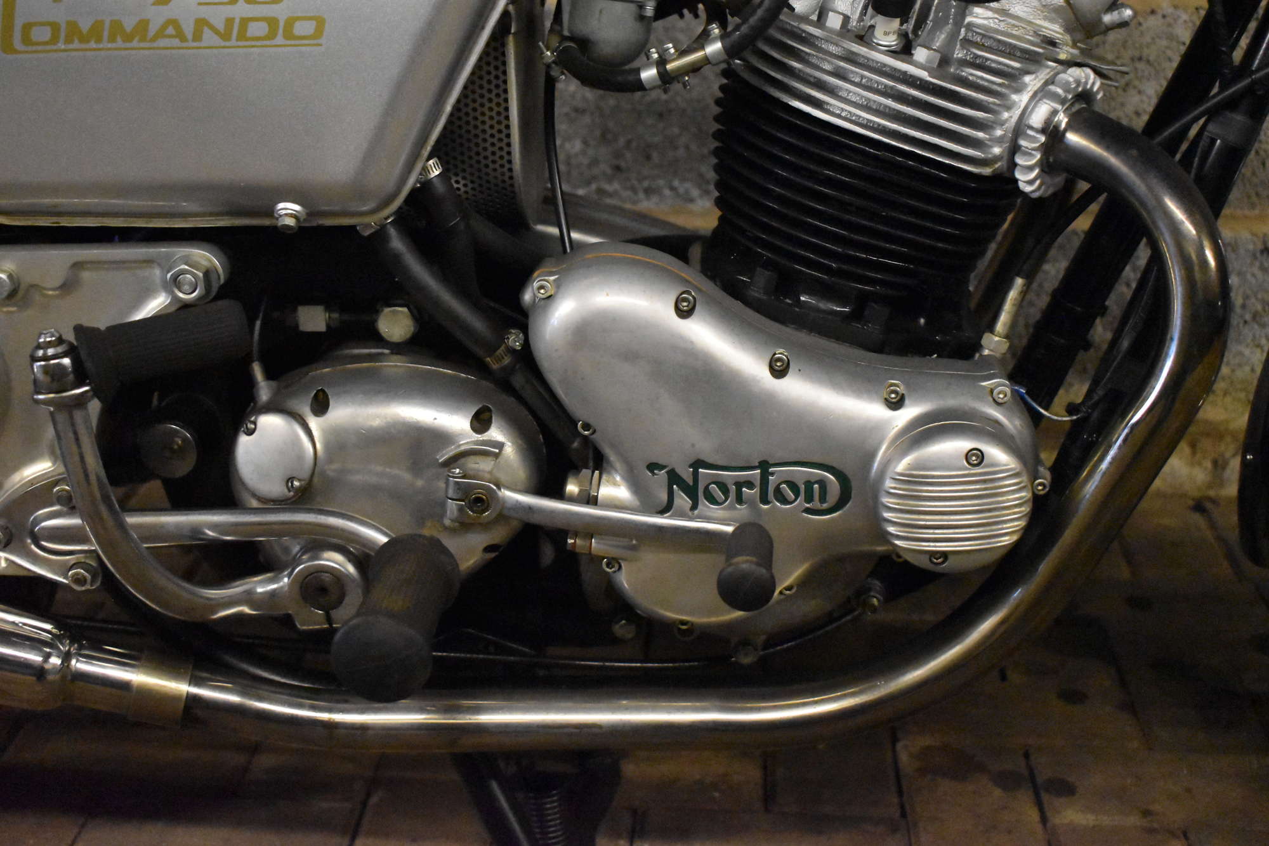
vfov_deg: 28.1
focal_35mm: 48
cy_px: 423
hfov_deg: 41.1
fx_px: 1692
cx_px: 634
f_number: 4.5
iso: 11400
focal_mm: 32
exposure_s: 1/125
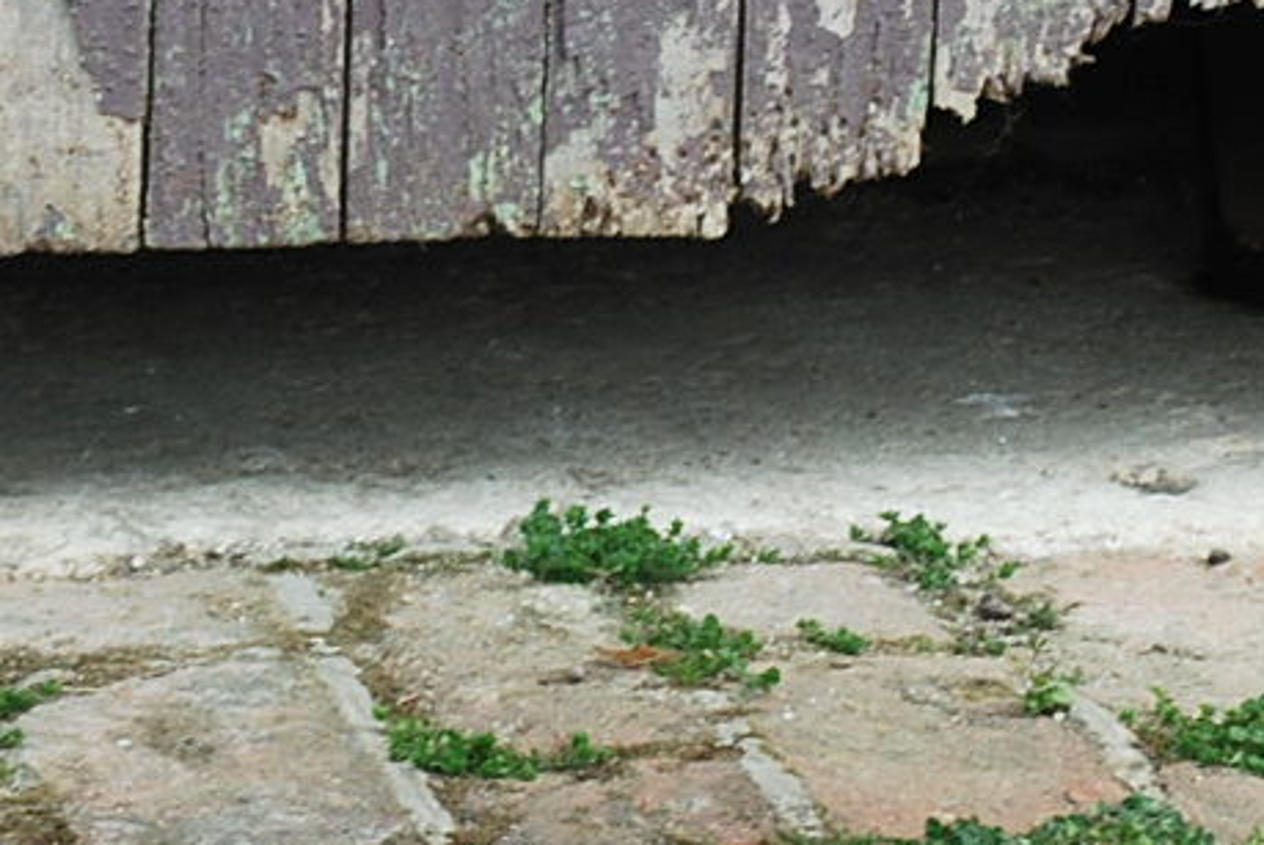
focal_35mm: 291
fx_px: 10227
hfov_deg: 7.1
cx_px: 242
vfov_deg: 4.7
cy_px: 138
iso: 200
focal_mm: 46
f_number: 5.3
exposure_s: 1/125
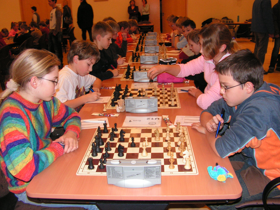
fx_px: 291
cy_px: 105
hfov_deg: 51.4
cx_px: 140
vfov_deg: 39.7
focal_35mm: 36
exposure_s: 1/40
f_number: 3.2
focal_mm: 6
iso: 200
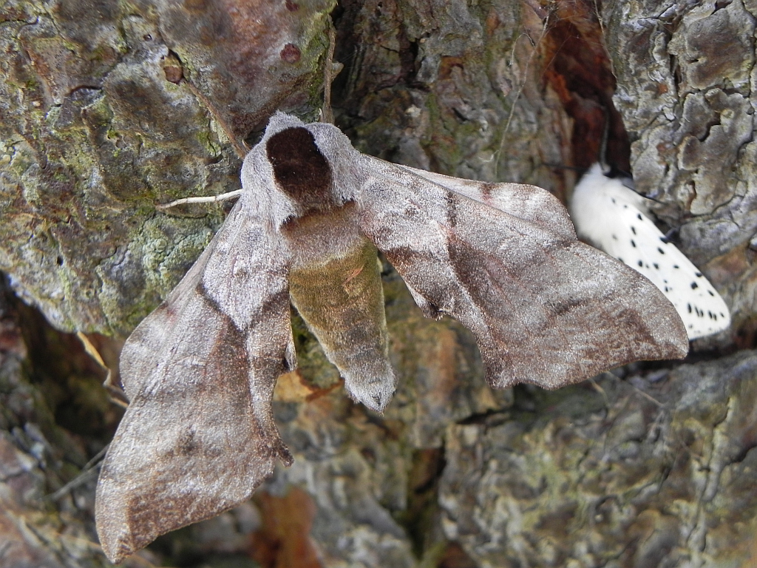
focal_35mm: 85
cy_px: 284
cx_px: 378
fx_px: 1859
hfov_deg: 23.0
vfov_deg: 17.4
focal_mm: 15.1
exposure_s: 1/96.2
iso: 160
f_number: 4
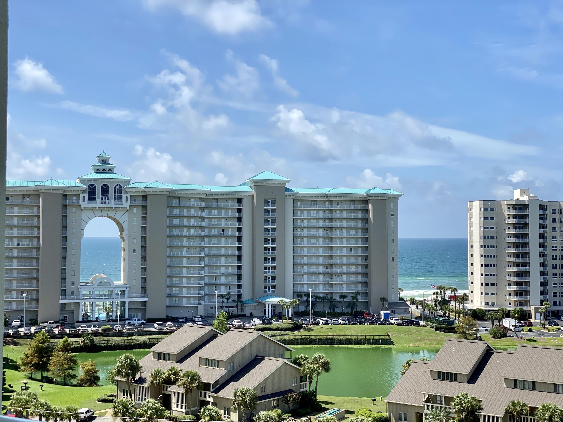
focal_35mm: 52
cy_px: 211
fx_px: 846
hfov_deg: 36.8
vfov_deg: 28.0
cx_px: 282
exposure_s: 1/1712
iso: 20
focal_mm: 6
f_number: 2
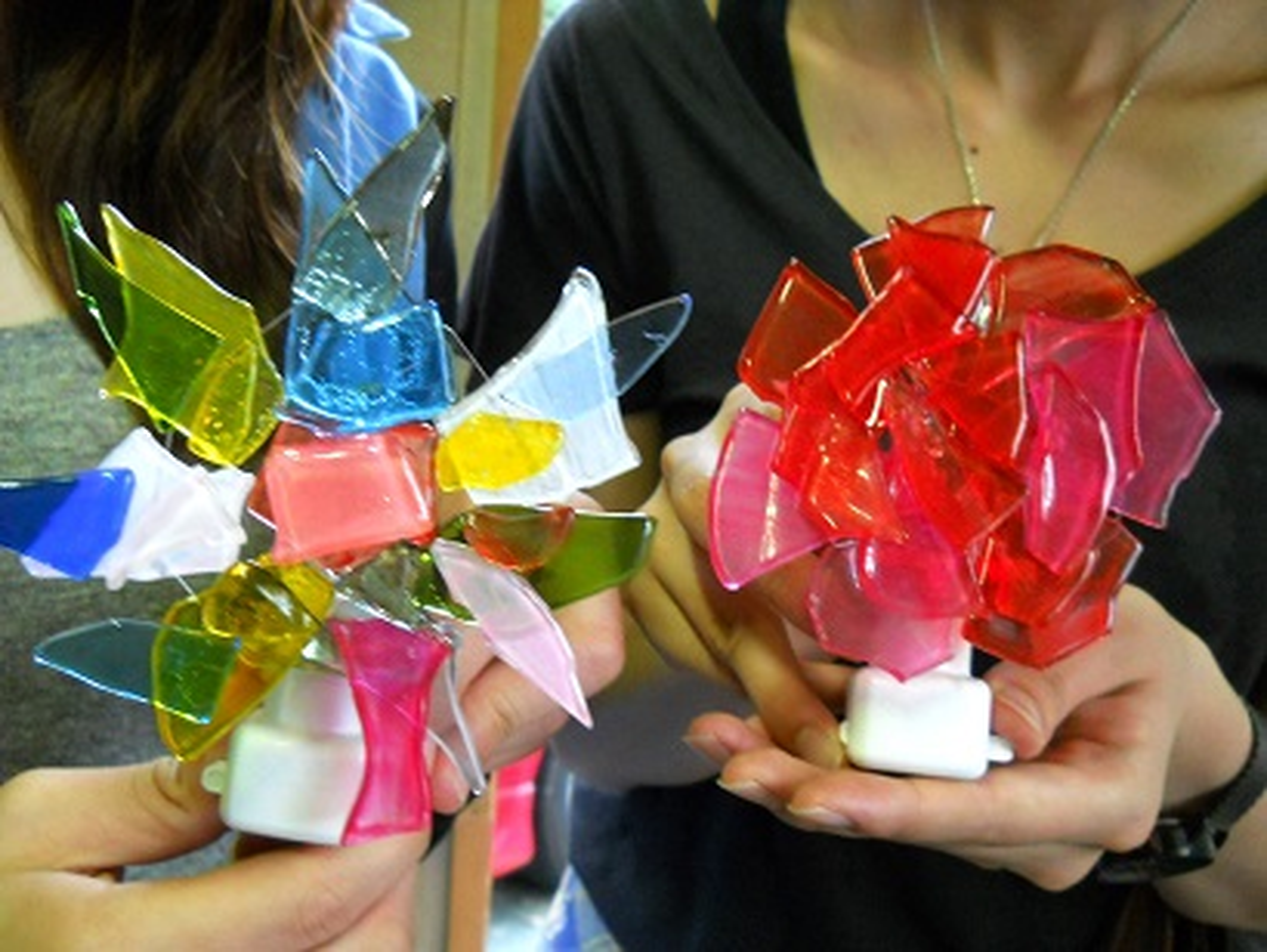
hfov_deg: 45.7
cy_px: 476
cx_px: 634
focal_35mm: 41
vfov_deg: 35.2
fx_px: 1502
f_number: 3.1
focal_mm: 6.72
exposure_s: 1/20
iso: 400
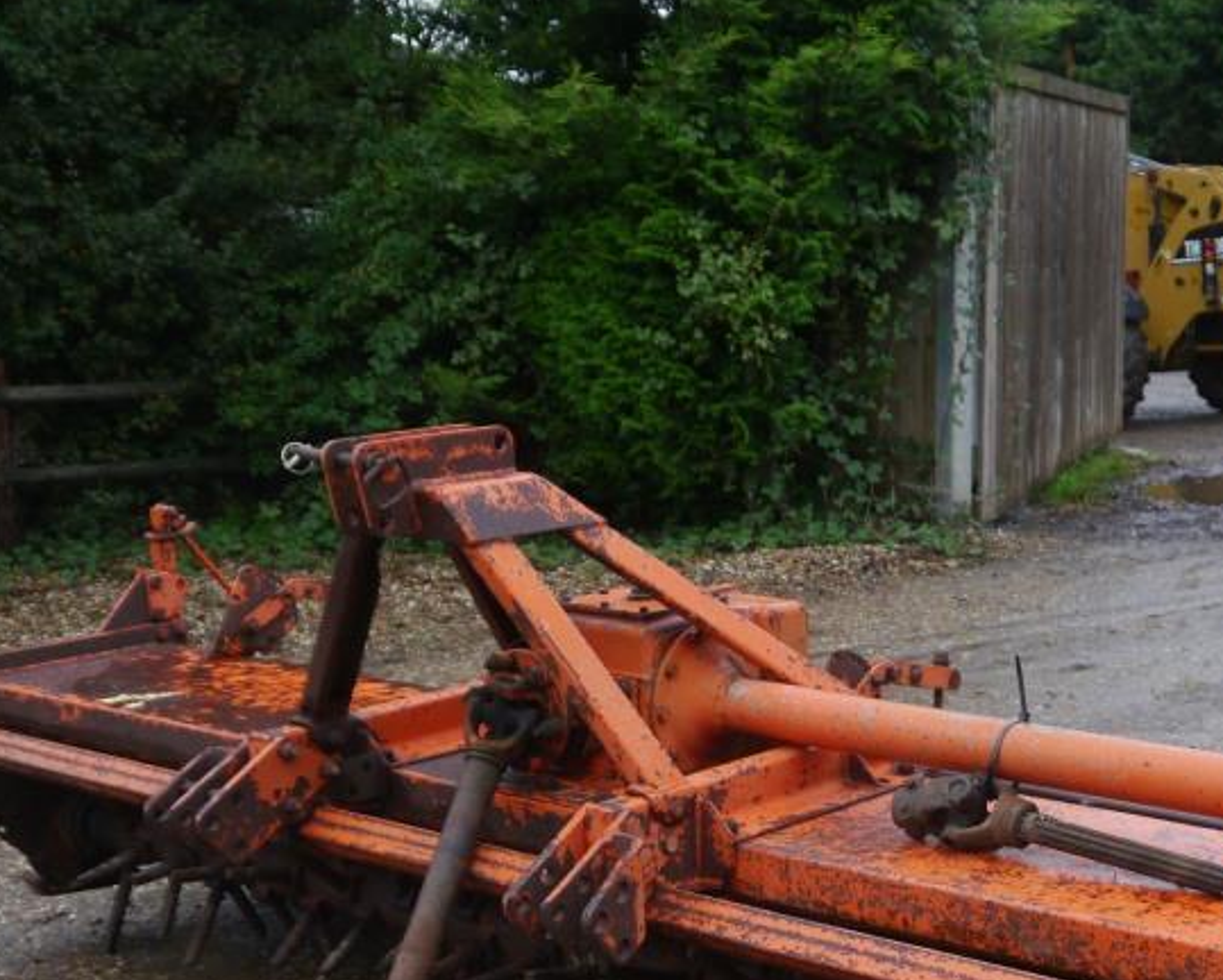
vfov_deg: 23.8
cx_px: 858
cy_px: 812
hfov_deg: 29.7
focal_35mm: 63
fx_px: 2282
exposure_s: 1/100
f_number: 4
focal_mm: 17
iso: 160
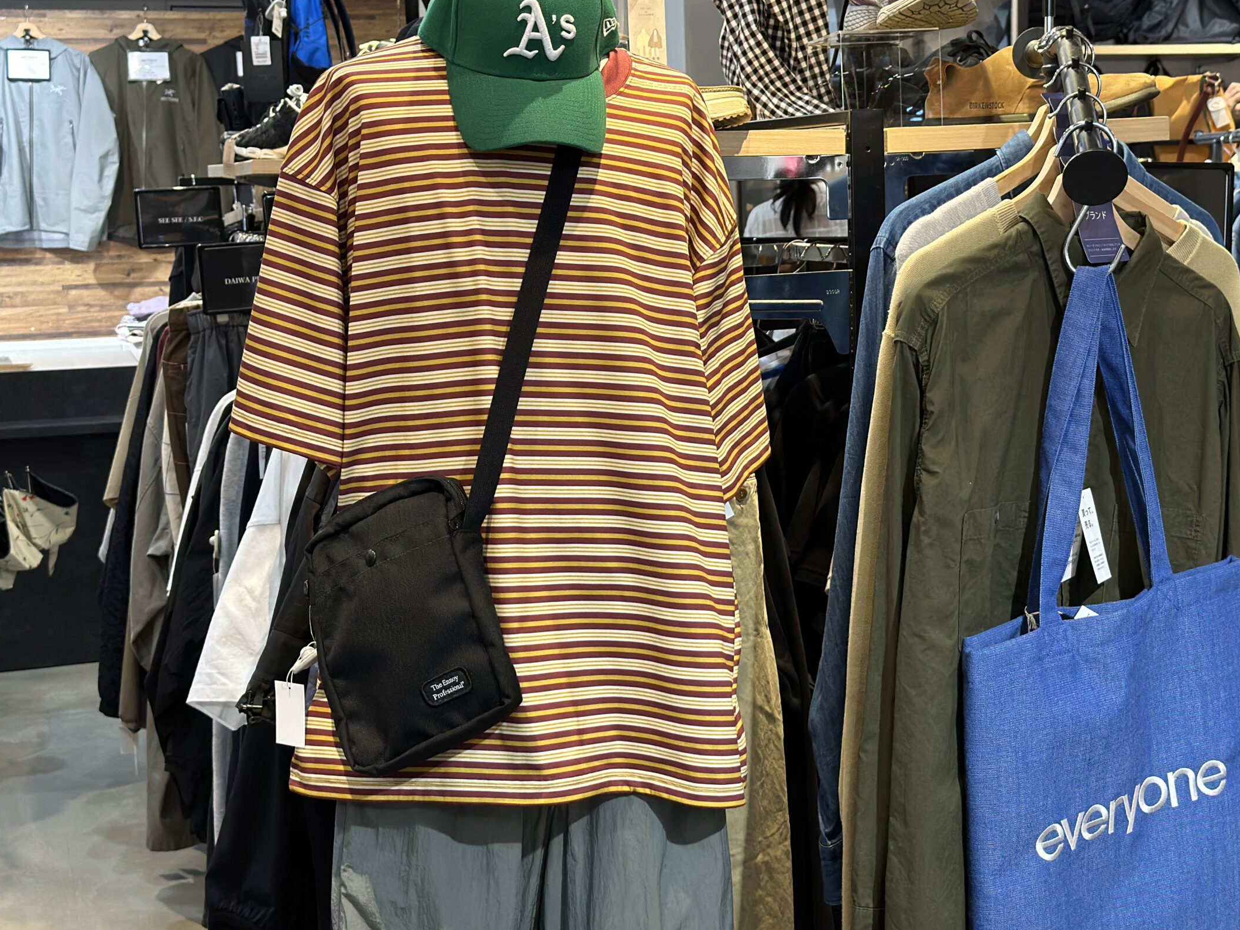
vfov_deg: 25.2
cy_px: 419
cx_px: 746
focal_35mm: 58
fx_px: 2078
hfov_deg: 33.1
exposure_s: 1/60
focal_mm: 6.86
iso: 125
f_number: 1.78
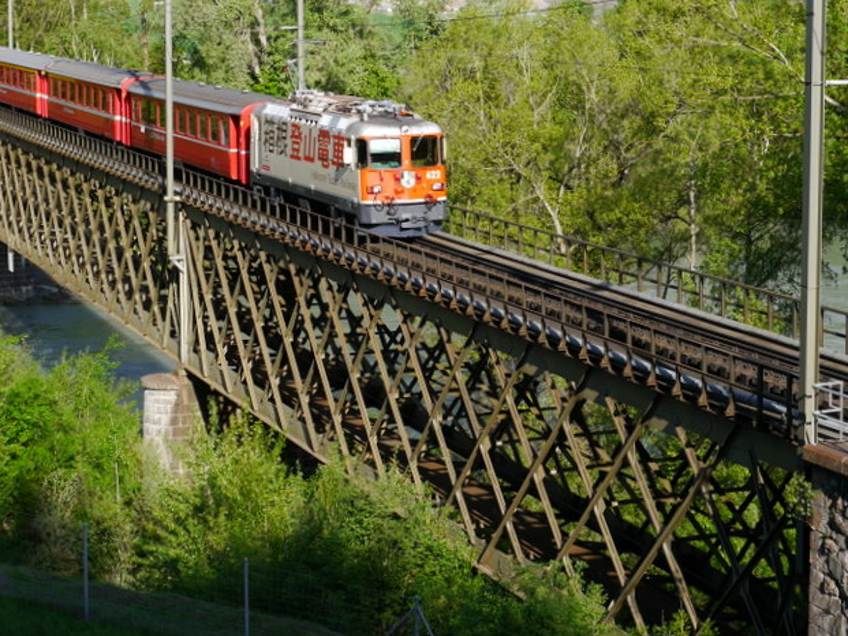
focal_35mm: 85
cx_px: 467
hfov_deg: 23.0
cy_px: 92
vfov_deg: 17.2
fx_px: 2083
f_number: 8
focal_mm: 24
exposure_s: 1/250
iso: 160
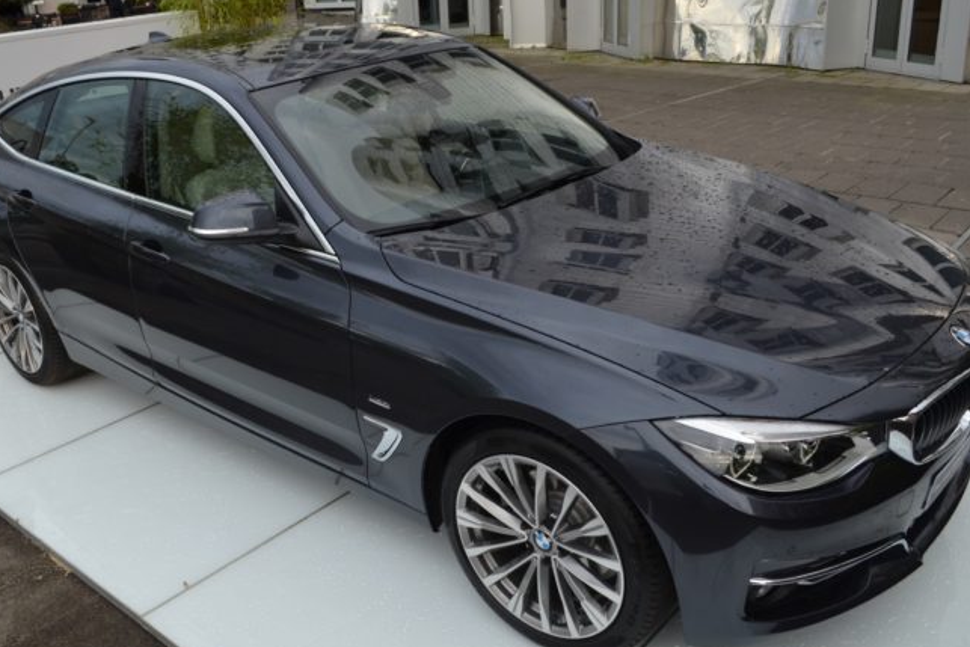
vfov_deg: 37.9
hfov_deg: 54.4
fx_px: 943
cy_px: 323
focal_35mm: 35
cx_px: 453
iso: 320
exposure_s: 1/125
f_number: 5.6
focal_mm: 20
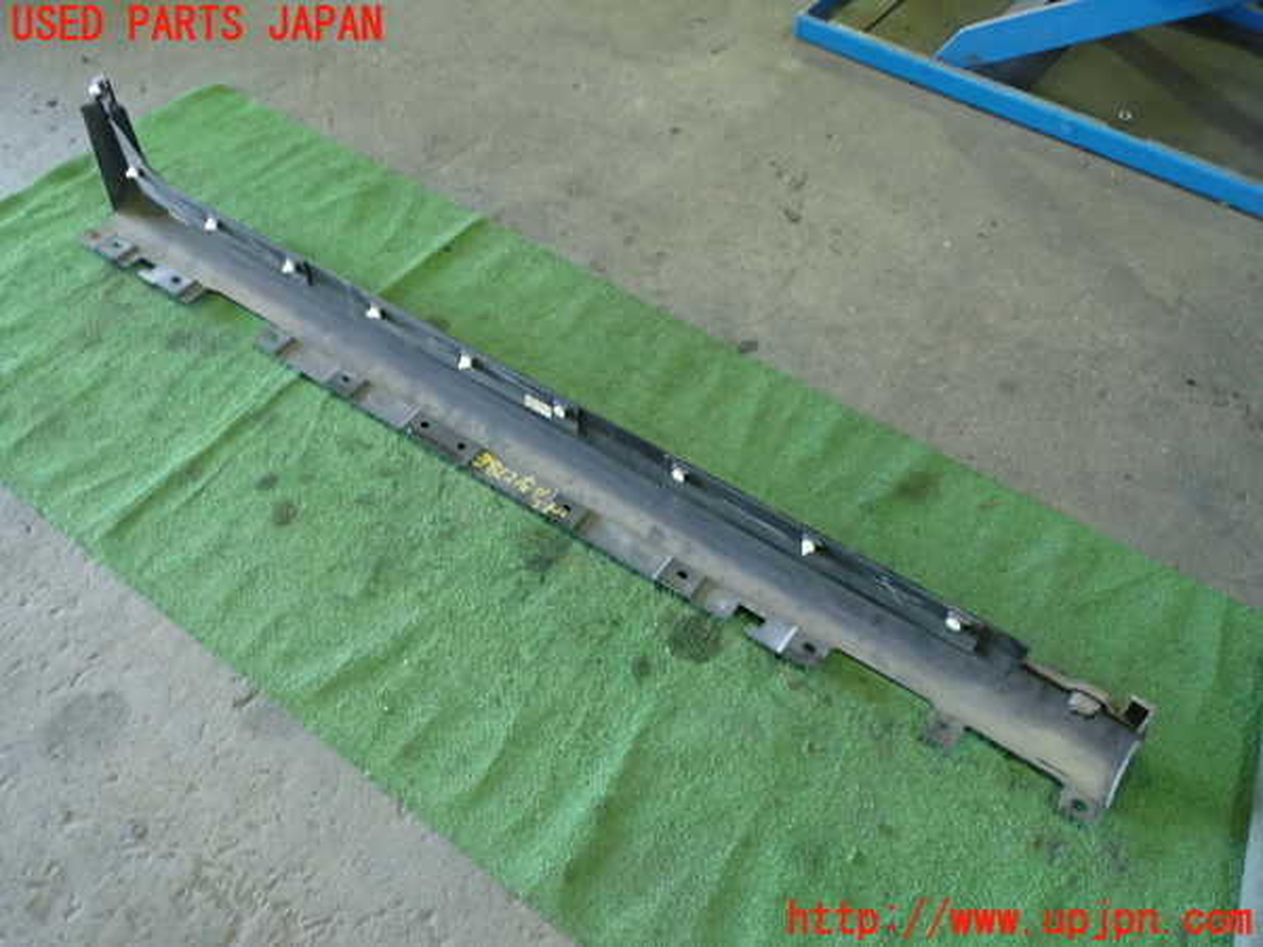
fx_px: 1095
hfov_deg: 60.0
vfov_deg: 46.8
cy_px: 474
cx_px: 632
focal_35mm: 30
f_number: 2.3
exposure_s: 1/30
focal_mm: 5.4
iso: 400
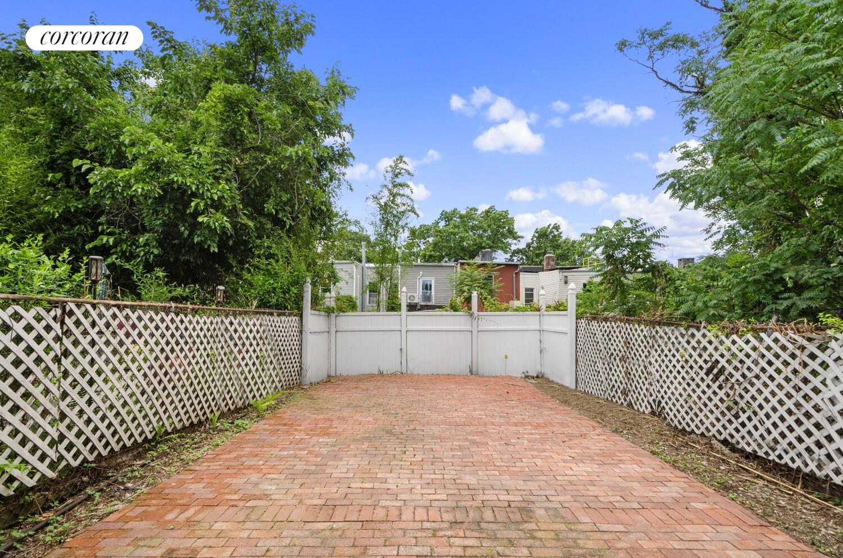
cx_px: 422
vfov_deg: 77.1
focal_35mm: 15
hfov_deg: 100.5
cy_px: 279
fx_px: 351
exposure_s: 1/40
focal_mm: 10
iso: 100
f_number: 9
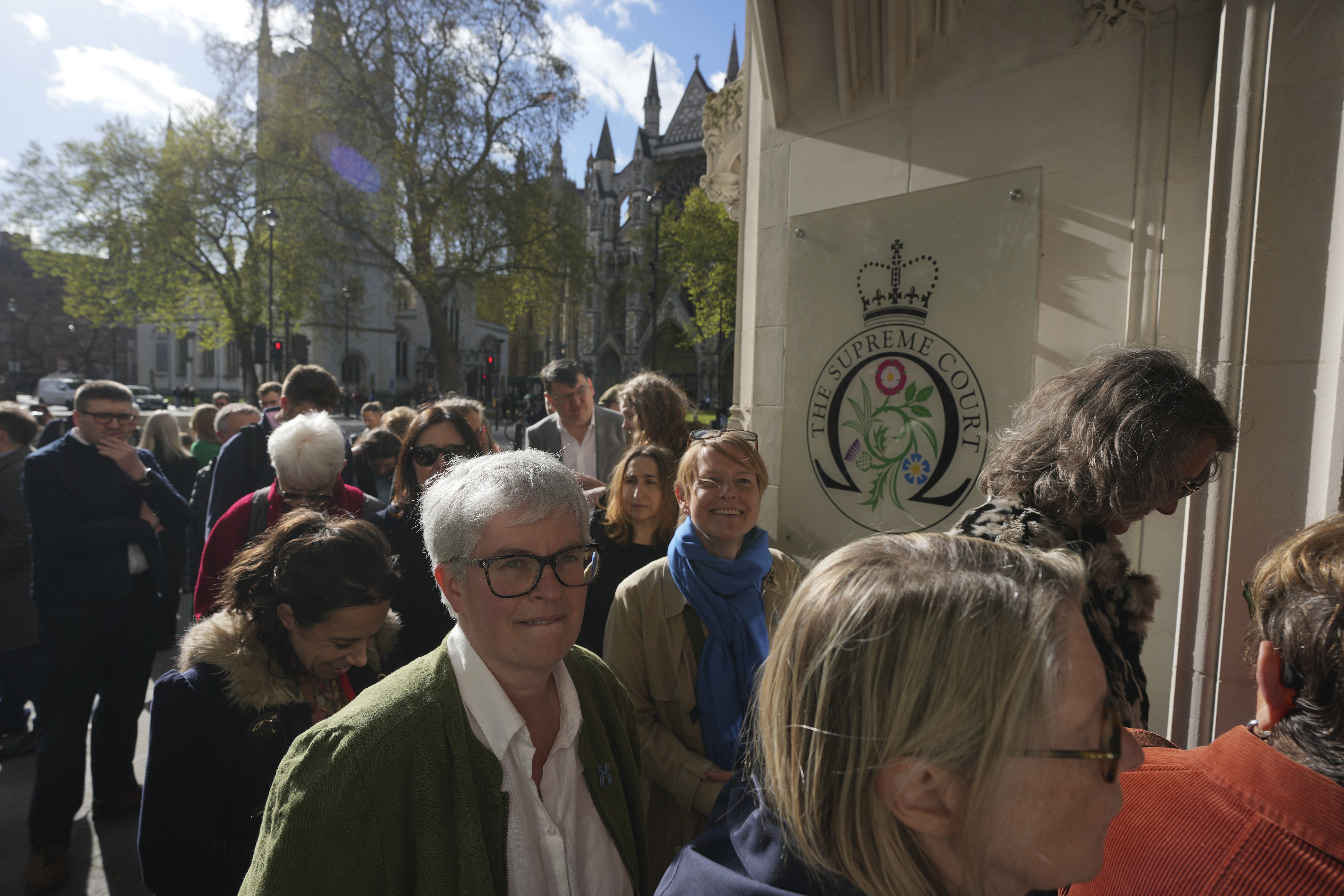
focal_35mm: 19
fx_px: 709
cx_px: 672
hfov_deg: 86.9
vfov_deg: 64.6
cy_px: 448
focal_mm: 19
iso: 160
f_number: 5.6
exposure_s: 1/800
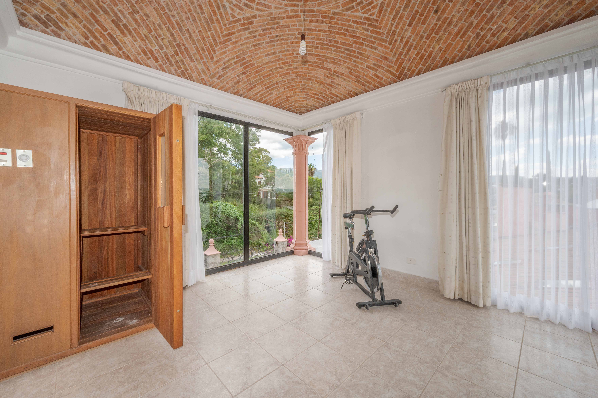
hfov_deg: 104.3
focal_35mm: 14
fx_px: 232
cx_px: 299
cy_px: 199
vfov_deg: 81.1
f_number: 20
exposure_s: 1/30
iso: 400
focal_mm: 14
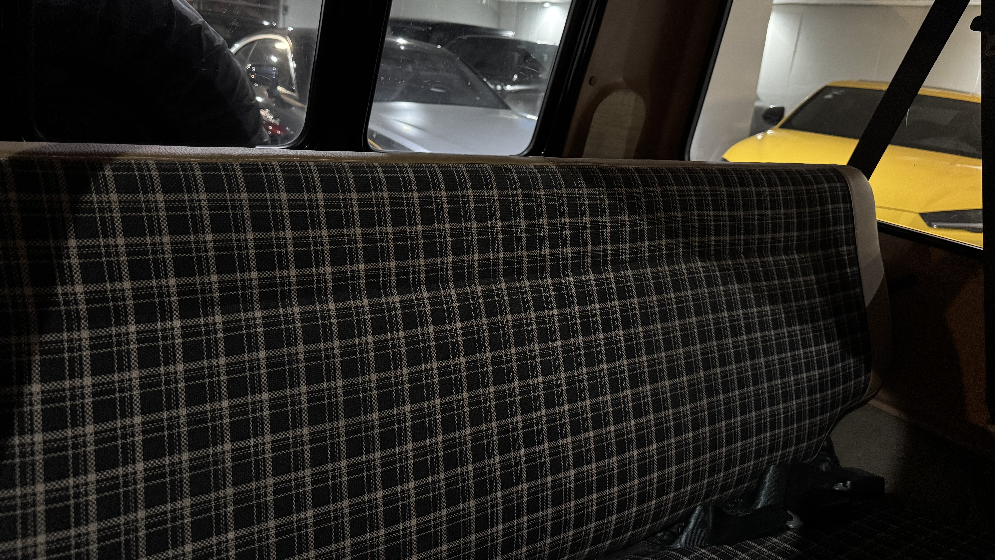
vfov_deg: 42.5
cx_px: 495
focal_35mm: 27
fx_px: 712
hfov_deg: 69.9
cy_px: 200
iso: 1250
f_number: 1.78
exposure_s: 1/30
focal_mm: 6.76
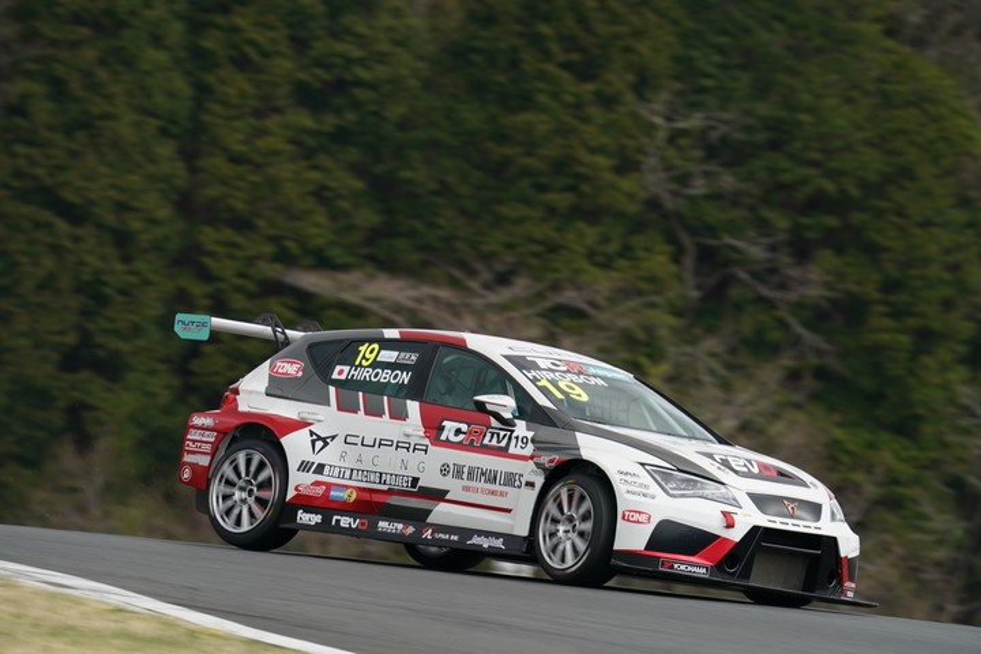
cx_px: 490
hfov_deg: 3.7
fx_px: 15068
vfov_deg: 2.5
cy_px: 327
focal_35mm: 553
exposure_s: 1/250
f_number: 10
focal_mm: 553
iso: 400
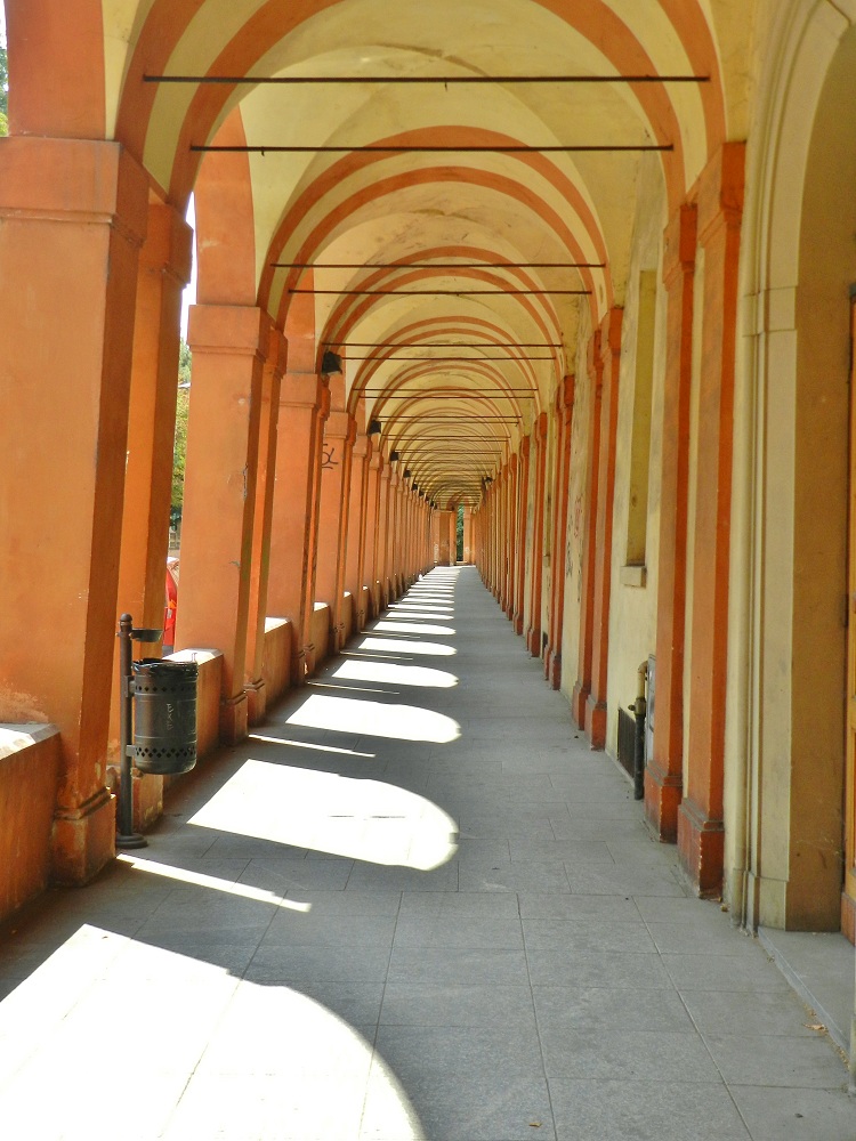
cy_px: 570
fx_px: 1517
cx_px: 428
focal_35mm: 46
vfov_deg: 41.2
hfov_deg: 31.5
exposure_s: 1/320
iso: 180
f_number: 4.2
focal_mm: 8.1
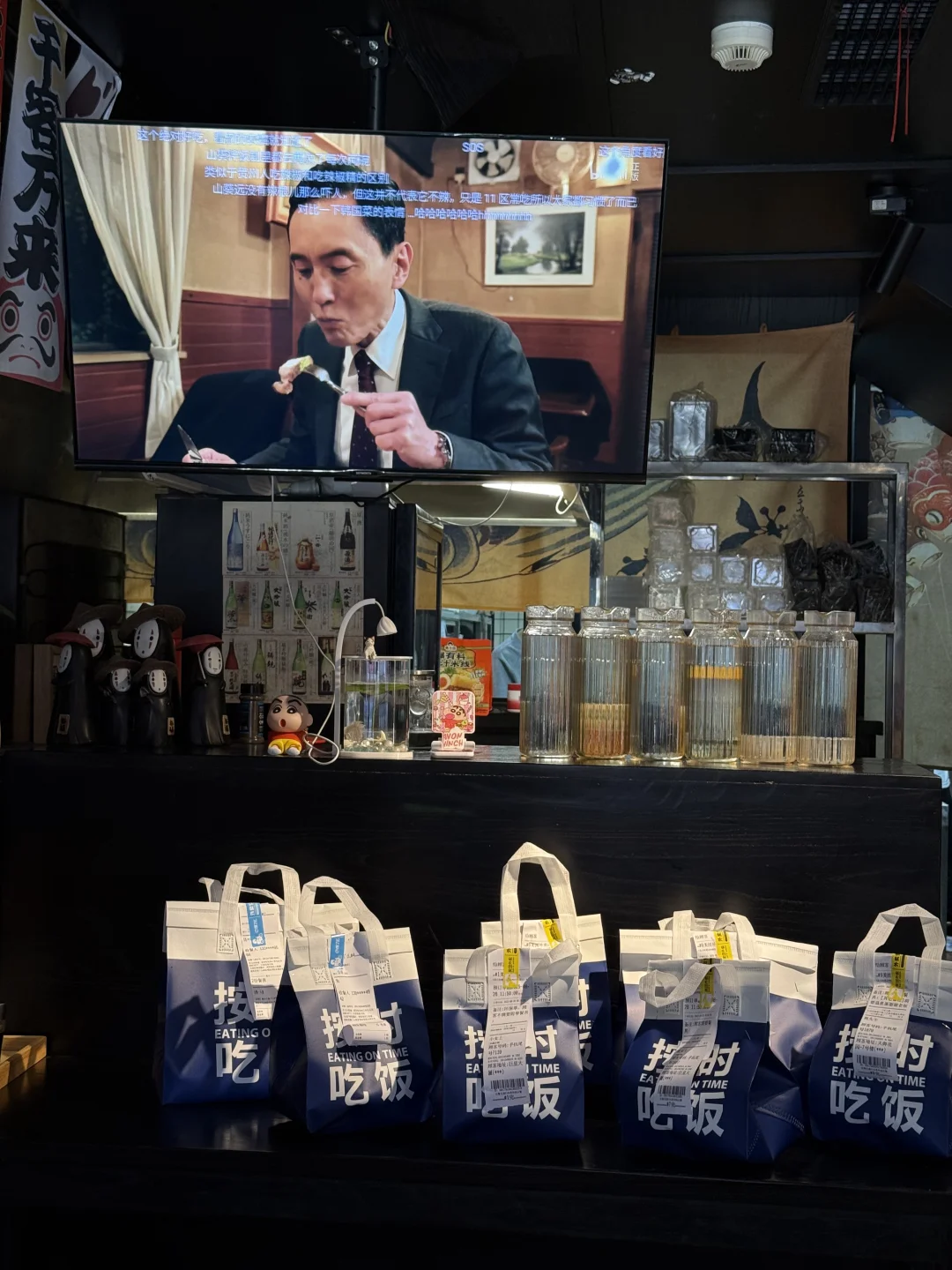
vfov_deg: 39.7
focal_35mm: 48
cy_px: 635
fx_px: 1760
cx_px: 476
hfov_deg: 30.3
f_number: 1.78
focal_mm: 6.76
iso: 64
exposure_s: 1/50
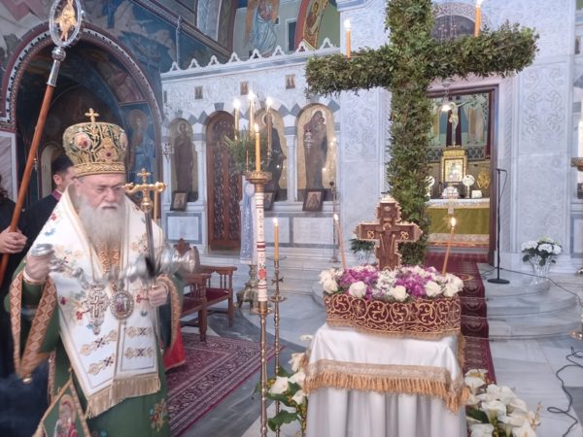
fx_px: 421
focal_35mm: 25
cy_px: 218
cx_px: 292
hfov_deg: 69.4
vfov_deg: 54.9
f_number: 2
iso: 200
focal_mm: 4.6
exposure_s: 1/25
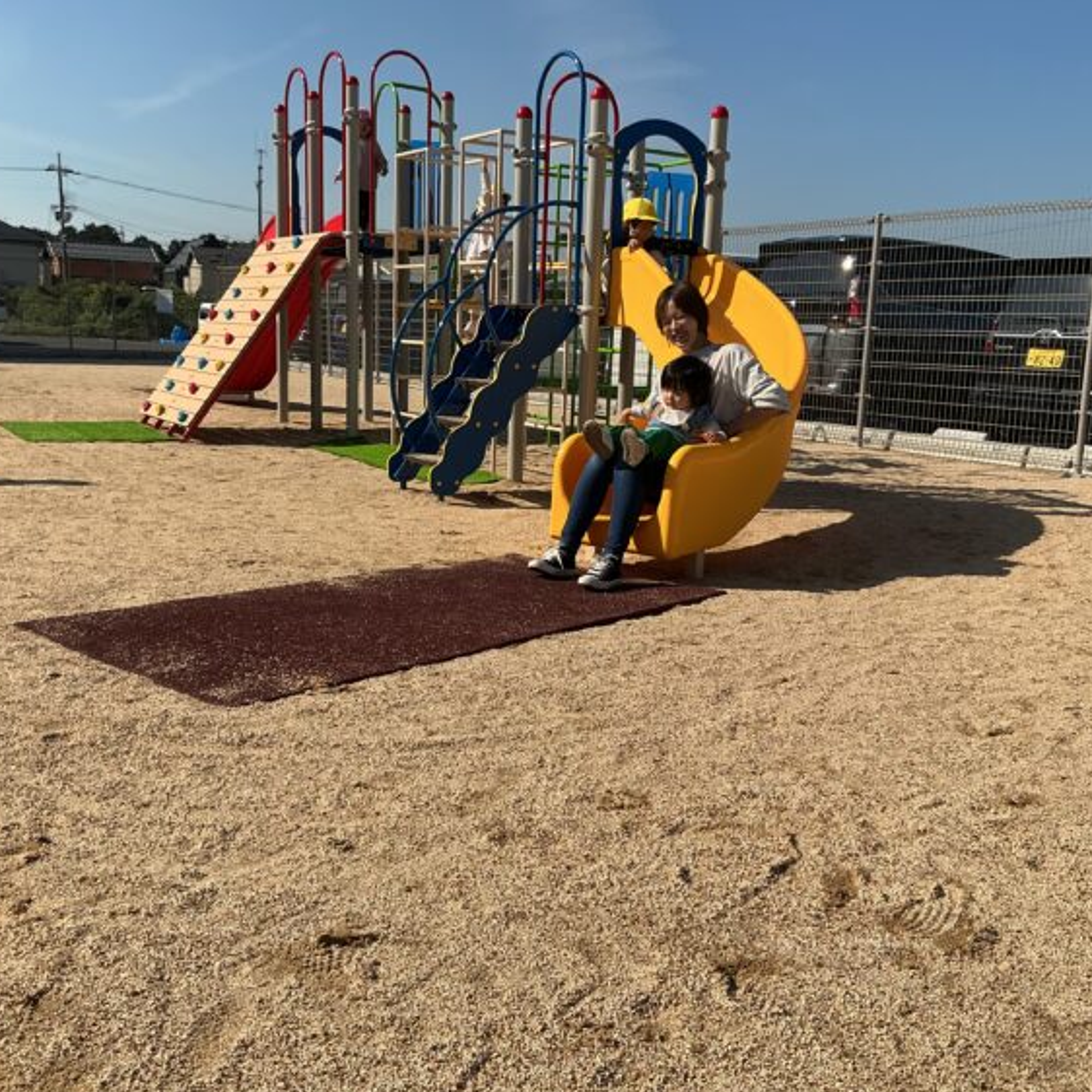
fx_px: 1249
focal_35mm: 35
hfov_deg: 47.2
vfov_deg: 47.2
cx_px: 563
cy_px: 558
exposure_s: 1/2959
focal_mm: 3
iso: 25
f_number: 1.8
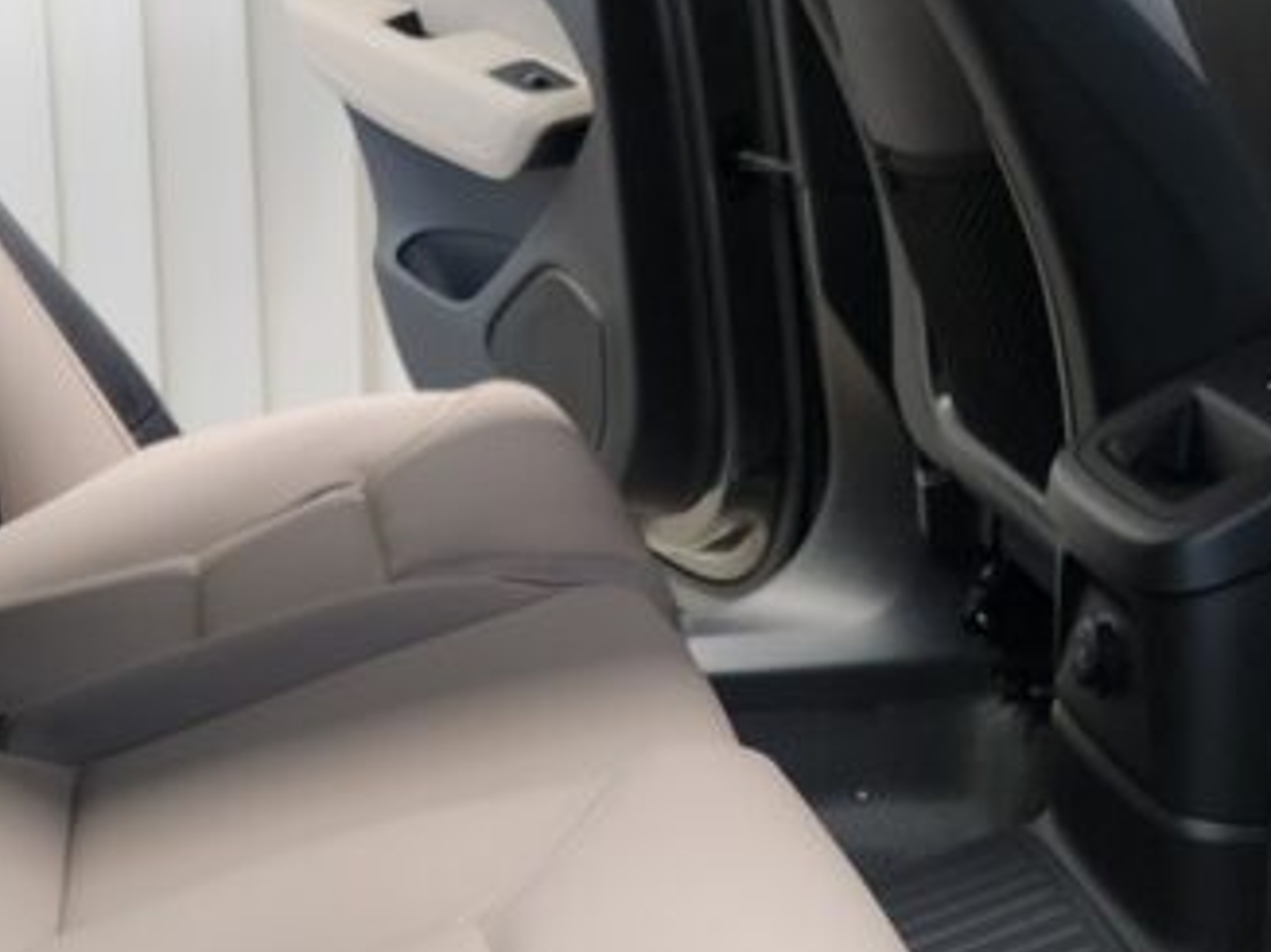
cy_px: 357
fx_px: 2643
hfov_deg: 27.0
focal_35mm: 72
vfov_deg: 20.4
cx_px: 490
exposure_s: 1/100
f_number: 1.8
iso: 320
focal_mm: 5.4
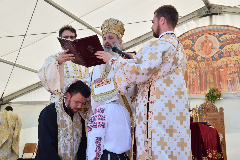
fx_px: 350
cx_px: 120
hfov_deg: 37.9
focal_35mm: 52
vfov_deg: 25.8
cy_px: 80
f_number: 8
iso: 100
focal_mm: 35
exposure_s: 1/80
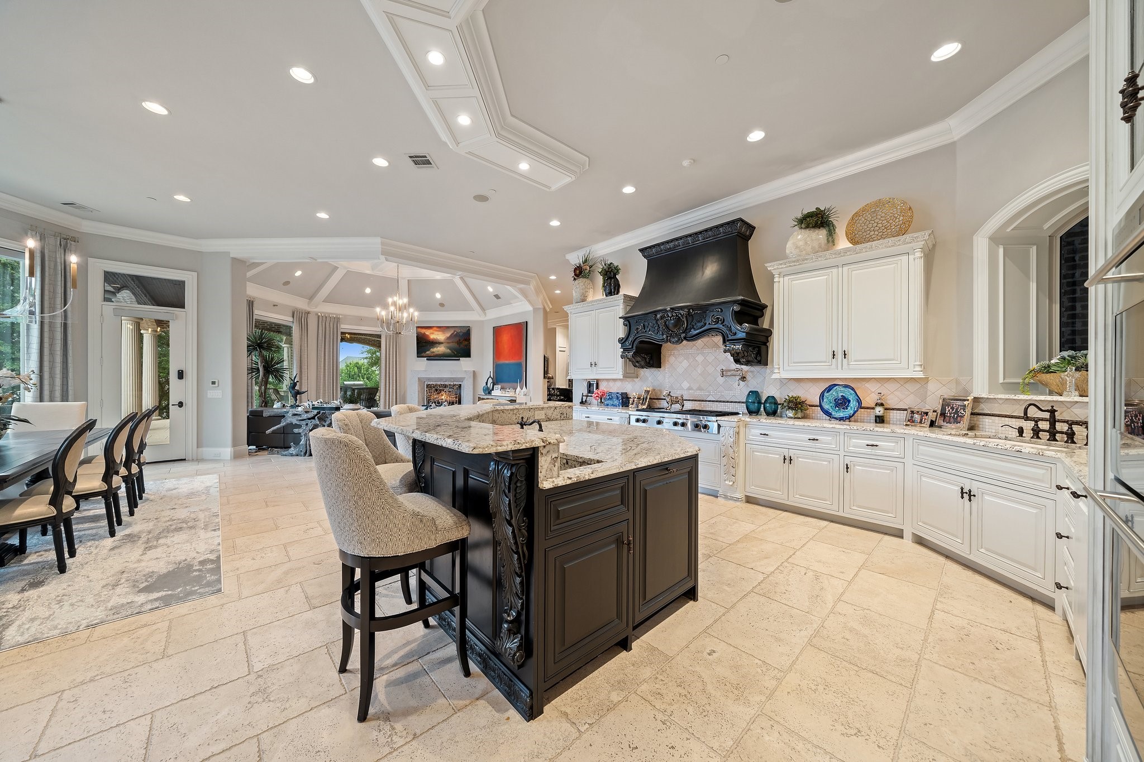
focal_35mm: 12
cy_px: 381
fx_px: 381
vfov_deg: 90.0
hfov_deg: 112.6
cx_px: 572
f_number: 7.1
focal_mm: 12
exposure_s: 1/2.5
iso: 640
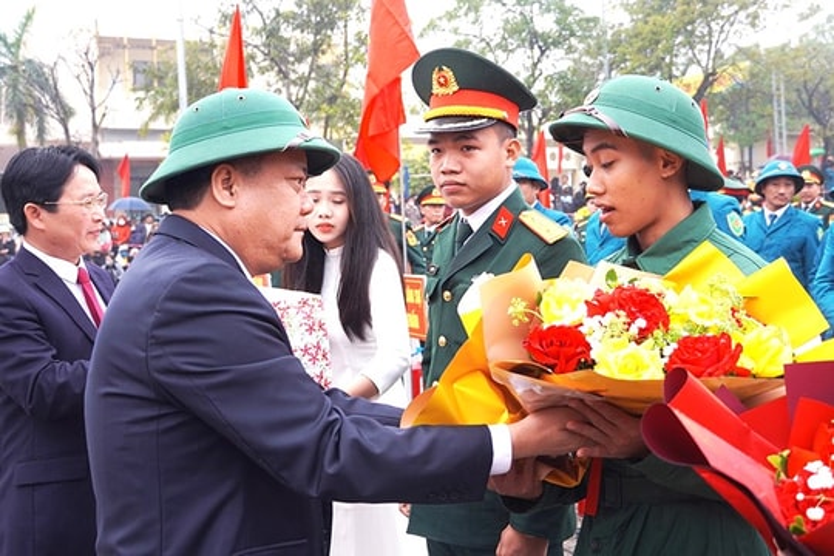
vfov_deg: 33.0
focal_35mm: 40
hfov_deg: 47.9
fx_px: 938
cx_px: 417
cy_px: 278
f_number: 4.5
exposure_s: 1/160
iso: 200
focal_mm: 27
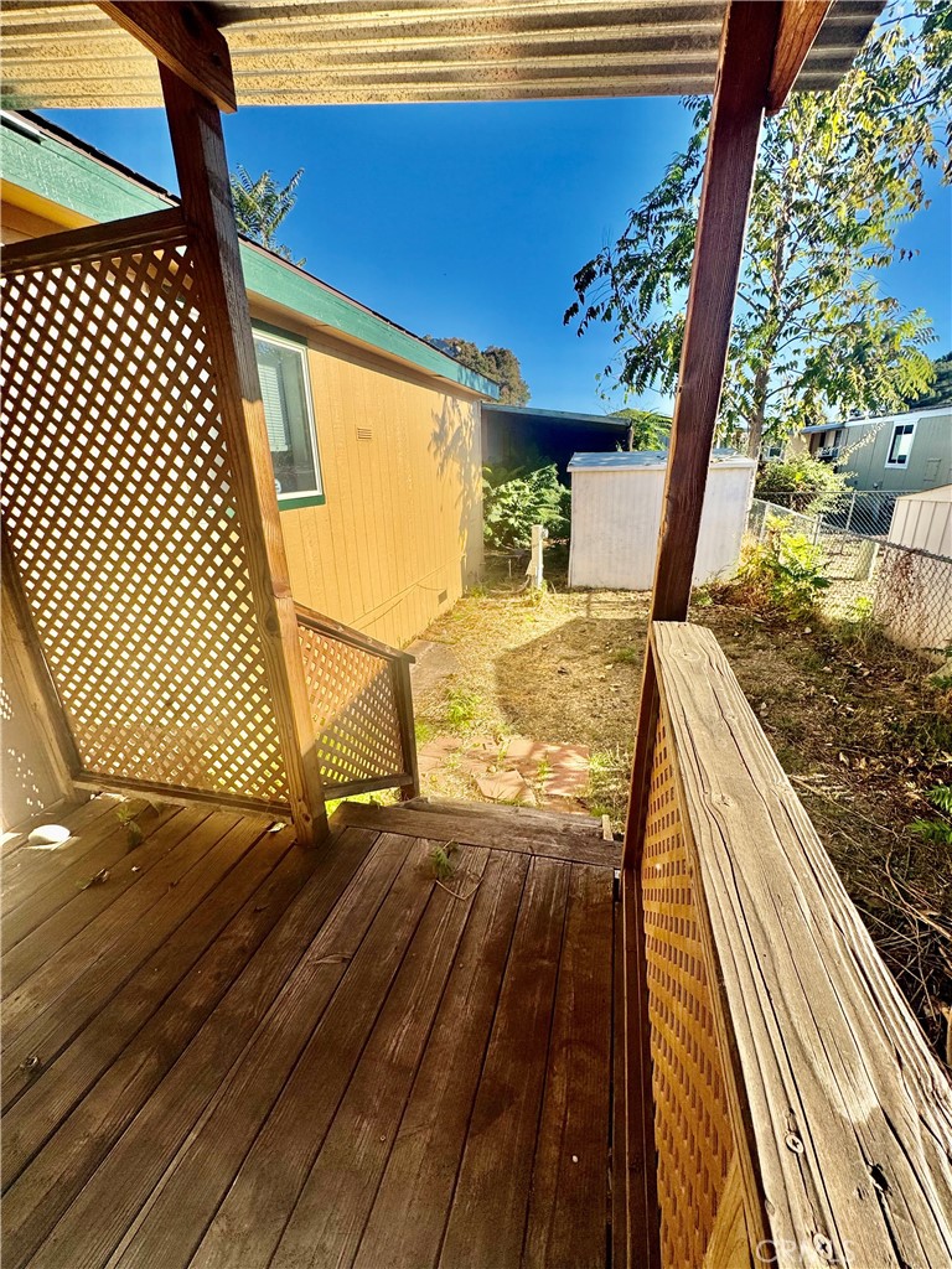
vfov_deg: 102.1
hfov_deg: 85.7
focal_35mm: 14
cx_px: 476
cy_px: 634
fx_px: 513
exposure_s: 1/1420
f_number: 2.2
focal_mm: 2.22
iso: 50
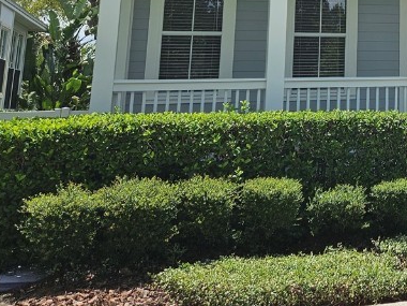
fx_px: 729
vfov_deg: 21.7
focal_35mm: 62
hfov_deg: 27.1
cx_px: 503
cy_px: -72
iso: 25
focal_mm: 5.4
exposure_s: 1/2730
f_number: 1.8
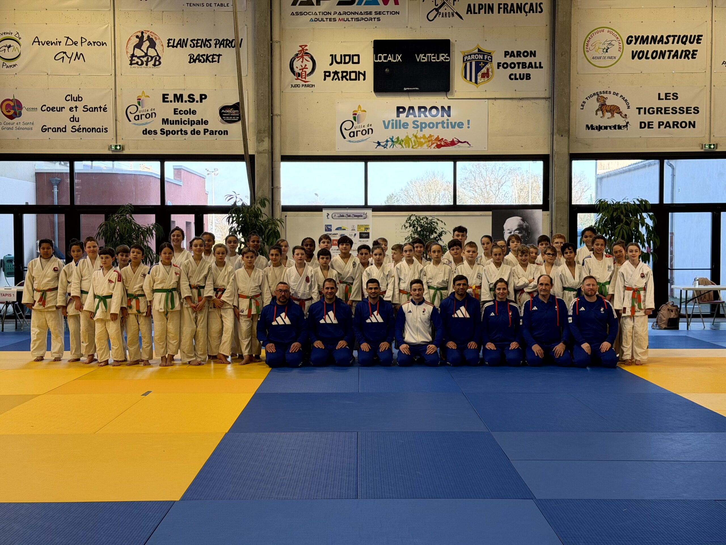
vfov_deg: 30.3
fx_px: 1007
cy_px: 272
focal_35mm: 48
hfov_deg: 39.7
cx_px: 363
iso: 80
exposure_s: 1/285
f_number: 1.78
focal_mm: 6.76
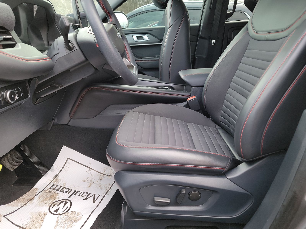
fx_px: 212
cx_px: 153
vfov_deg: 56.8
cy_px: 114
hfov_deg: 71.6
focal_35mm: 24
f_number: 1.8
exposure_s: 1/59
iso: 119
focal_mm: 6.7
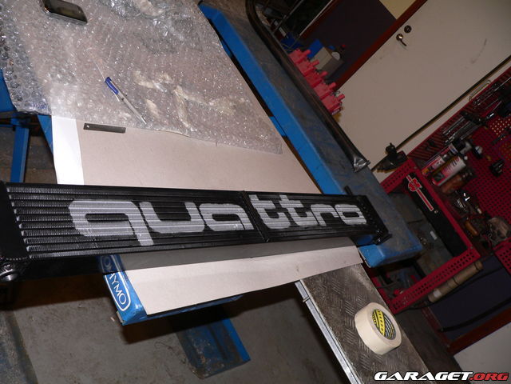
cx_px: 256
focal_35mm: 36
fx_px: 531
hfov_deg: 51.4
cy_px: 192
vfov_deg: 39.7
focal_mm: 6
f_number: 2.8
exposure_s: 1/60
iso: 100
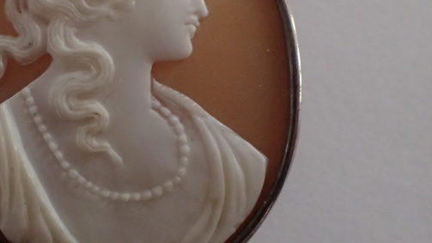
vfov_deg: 22.9
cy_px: 74
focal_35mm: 52
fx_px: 596
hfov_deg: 39.3
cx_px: 137
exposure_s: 1/50
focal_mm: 5.5
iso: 800
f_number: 2.3
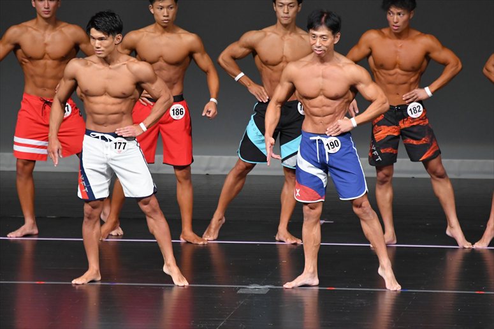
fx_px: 5143
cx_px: 247
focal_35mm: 375
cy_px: 164
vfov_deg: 3.7
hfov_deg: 5.5
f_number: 5.6
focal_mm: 250
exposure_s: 1/400
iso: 4000
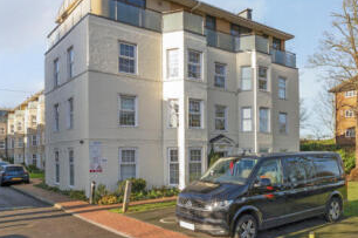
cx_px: 229
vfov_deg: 43.4
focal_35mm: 30
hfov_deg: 61.0
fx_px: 298
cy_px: 131
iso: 400
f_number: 8
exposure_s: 1/640
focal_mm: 14
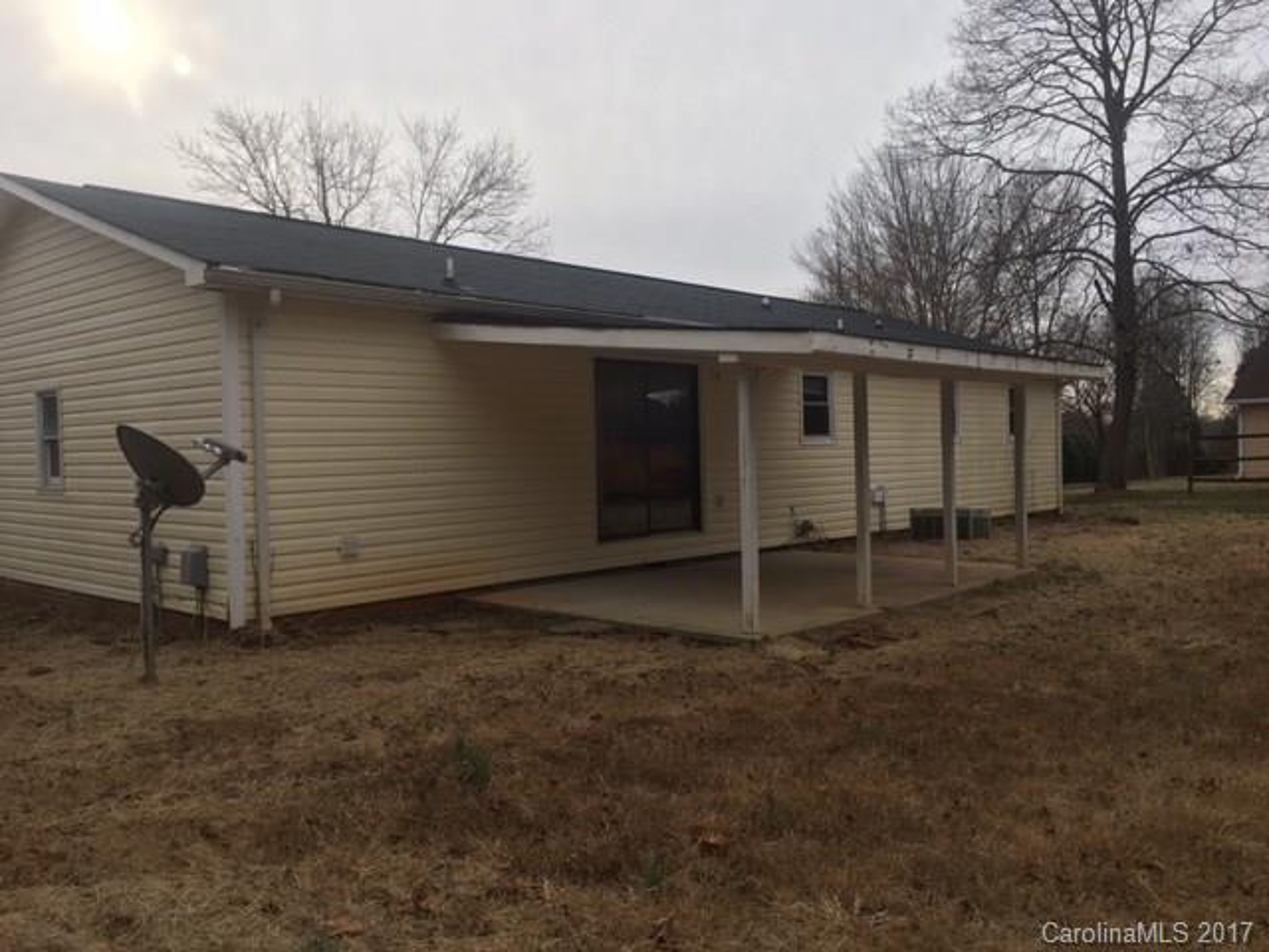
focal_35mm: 29
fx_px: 1063
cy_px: 476
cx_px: 634
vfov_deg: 48.2
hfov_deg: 61.7
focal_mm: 4.15
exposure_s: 1/506
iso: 25
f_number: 2.2
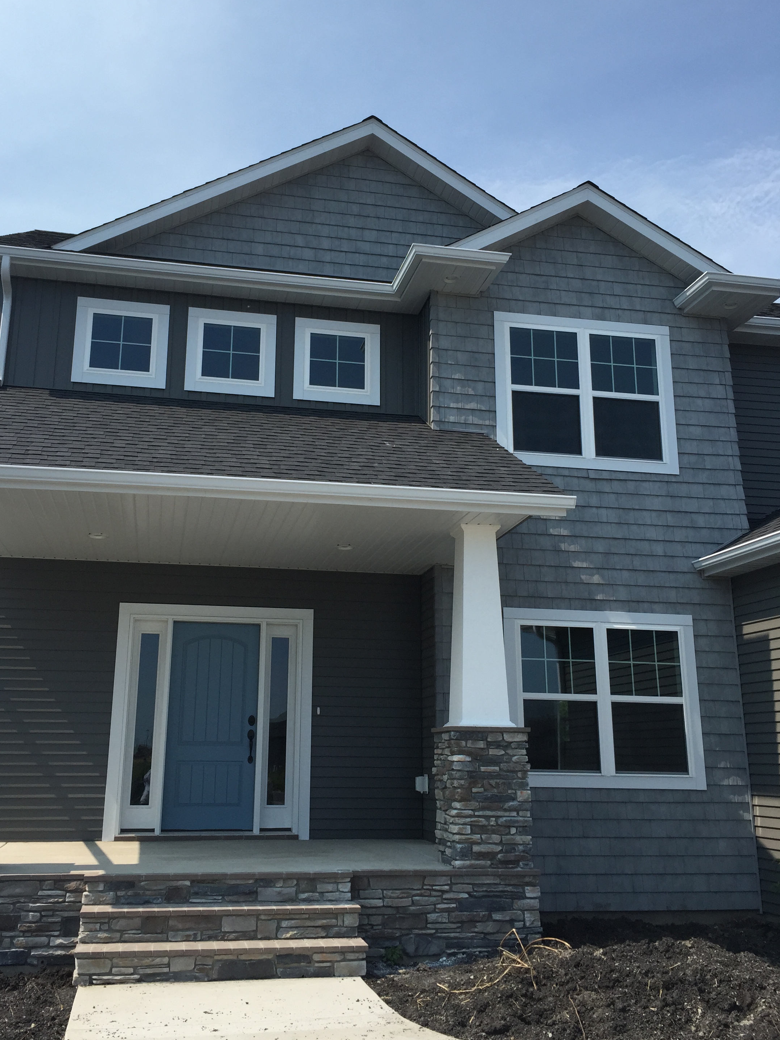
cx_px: 342
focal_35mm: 33
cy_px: 500
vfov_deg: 55.3
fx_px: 991
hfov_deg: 42.9
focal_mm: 4.15
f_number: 2.2
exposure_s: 1/2198
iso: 32
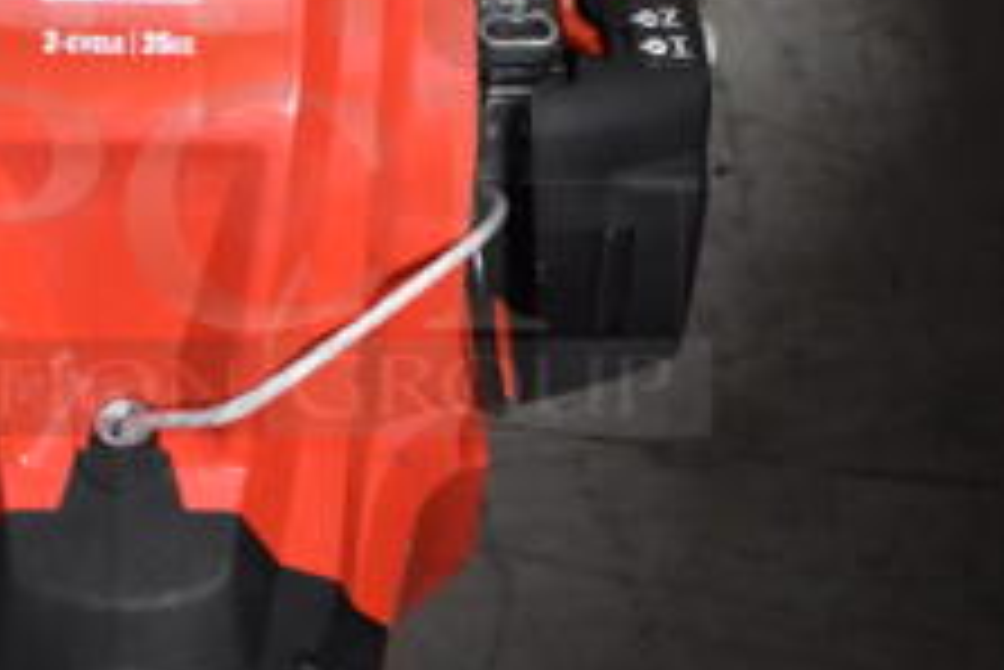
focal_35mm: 74
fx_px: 2065
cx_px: 212
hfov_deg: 26.8
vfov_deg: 18.4
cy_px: 198
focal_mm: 18
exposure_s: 1/125
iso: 3200
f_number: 3.5
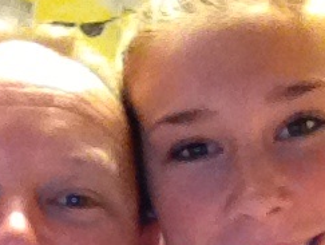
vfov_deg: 15.7
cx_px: 165
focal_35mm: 92
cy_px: 257
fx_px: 865
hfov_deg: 21.3
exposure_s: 1/30
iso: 1000
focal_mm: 1.85
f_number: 2.4
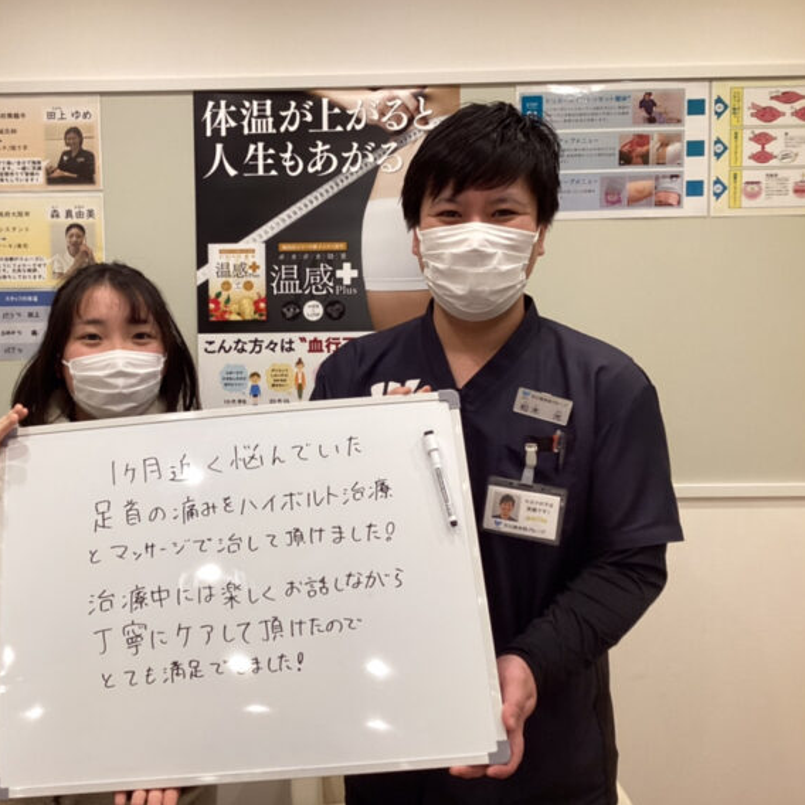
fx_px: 973
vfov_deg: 44.9
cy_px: 400
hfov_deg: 44.3
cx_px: 269
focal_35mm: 37
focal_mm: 3.3
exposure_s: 1/60
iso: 100
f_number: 2.4
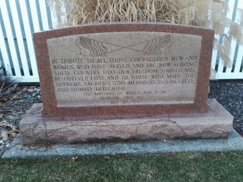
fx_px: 197
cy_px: 91
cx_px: 122
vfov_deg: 49.7
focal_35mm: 28
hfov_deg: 63.4
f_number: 1.7
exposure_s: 1/40
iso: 200
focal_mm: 3.7
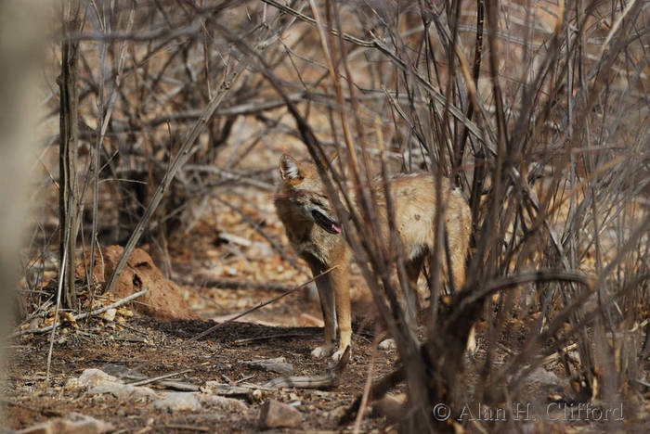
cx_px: 325
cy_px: 217
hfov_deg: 4.2
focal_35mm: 495
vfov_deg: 2.8
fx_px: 8945
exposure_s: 1/400
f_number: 5.6
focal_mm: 330
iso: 320
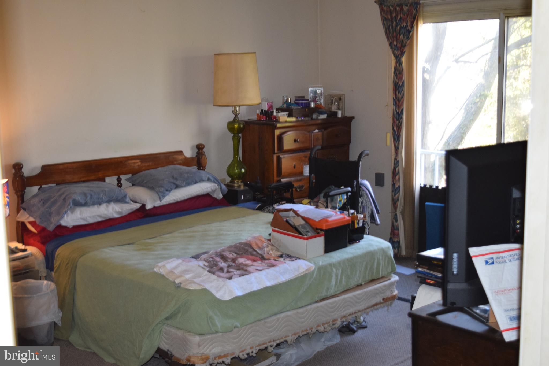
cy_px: 183
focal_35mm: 46
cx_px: 274
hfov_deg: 42.3
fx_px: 709
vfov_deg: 28.9
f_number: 5
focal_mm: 31
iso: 800
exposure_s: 1/100
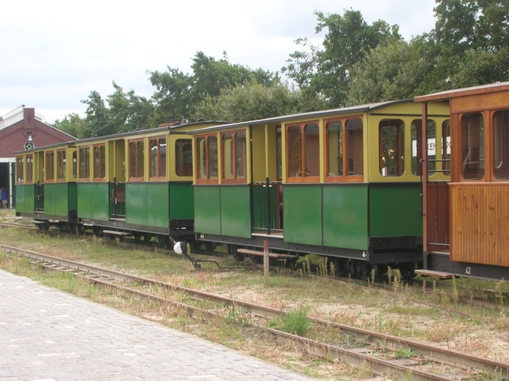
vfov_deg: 19.9
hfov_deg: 26.3
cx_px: 254
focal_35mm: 74
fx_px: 1088
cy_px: 190
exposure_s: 1/53.5
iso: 50
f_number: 6.7
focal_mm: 12.3
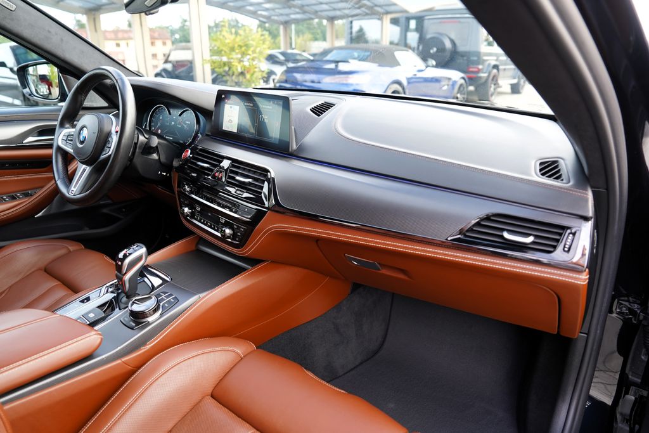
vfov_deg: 53.1
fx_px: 433
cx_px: 324
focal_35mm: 24
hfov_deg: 73.7
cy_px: 216
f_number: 4
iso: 250
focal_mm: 24
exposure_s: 1/60
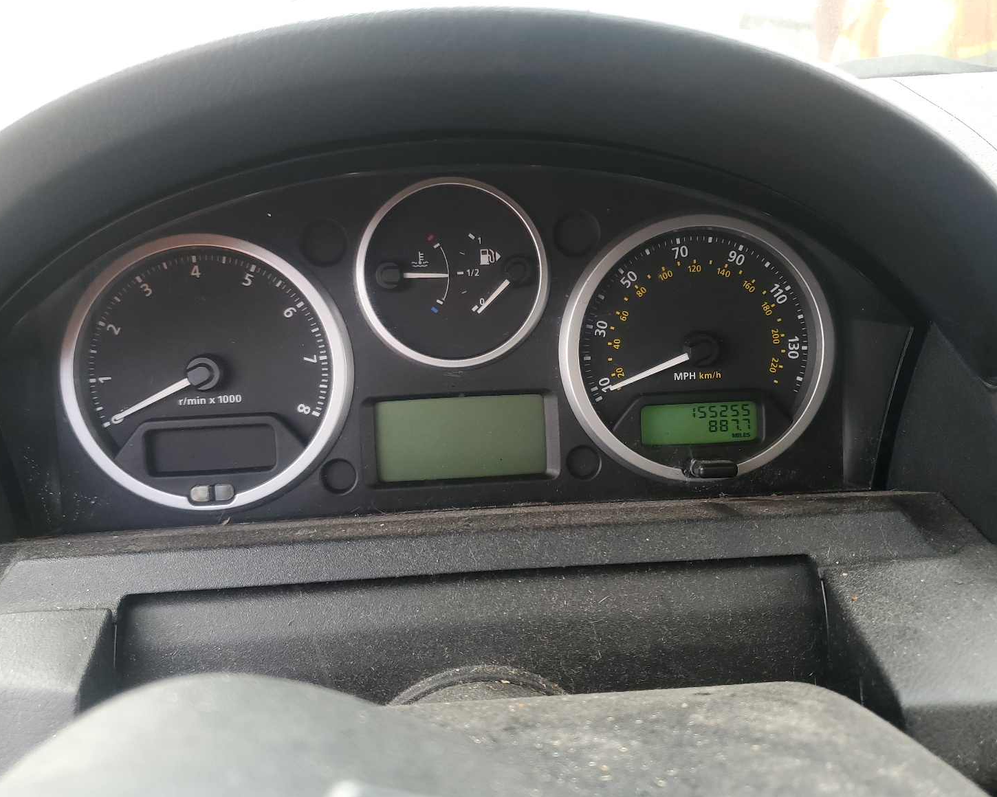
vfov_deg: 51.5
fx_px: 826
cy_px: 387
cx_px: 497
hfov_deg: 62.2
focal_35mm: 28
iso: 57
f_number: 1.5
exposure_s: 1/120
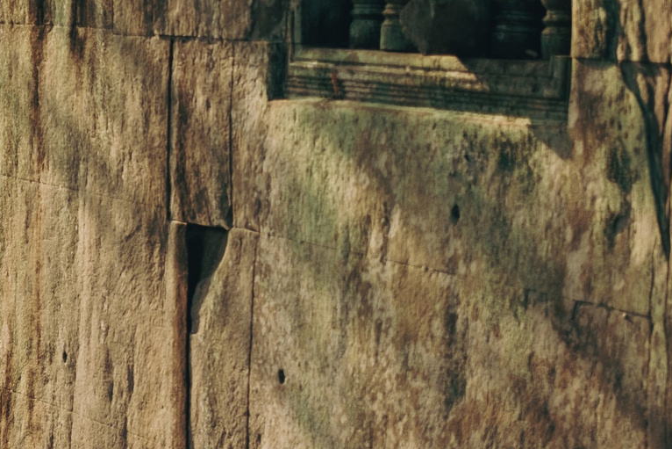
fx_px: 3118
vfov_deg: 8.2
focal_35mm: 167
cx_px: -371
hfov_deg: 11.7
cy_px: 103
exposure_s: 1/400
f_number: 1.4
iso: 160
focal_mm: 33
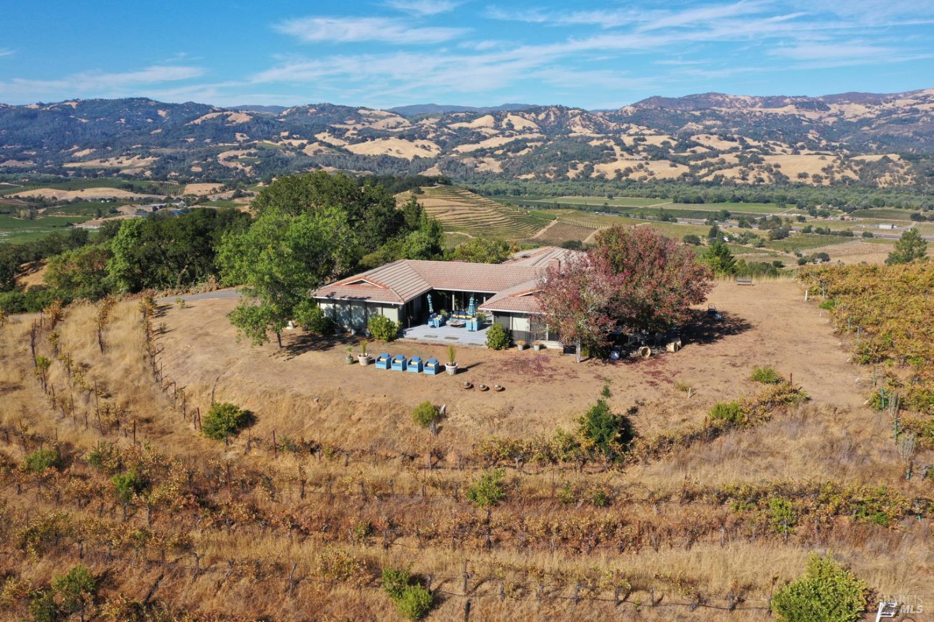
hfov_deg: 65.5
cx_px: 467
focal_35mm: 28
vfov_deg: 46.4
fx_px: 726
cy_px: 311
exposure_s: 1/500
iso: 100
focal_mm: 10.26
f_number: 5.6
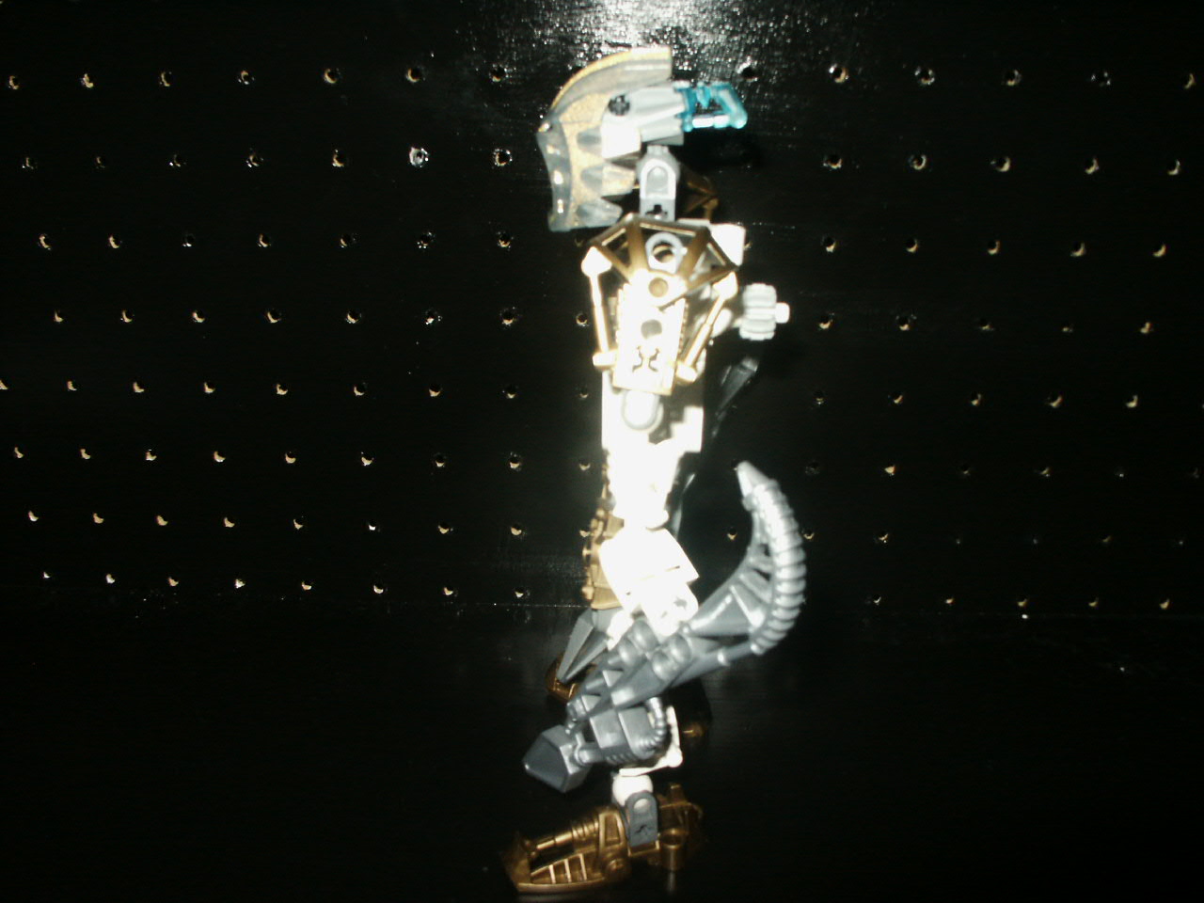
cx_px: 602
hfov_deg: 52.6
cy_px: 452
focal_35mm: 35
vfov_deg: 40.7
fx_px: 1217
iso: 200
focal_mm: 7.18
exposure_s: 1/45
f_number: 6.7
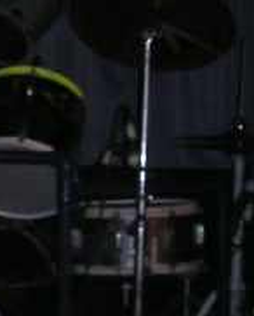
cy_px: 144
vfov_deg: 11.8
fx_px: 1529
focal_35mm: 163
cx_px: -437
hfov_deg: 8.4
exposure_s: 1/45
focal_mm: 6
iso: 160
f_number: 2.8
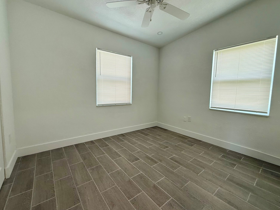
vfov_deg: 81.7
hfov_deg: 98.1
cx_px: 146
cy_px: 102
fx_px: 121
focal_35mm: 15
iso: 200
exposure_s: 1/120
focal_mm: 2.22
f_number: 2.2
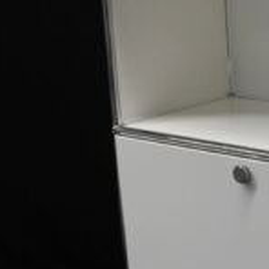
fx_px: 1240
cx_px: 320
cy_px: 202
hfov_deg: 12.1
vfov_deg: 12.3
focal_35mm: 141
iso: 2500
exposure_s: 1/160
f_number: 4
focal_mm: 41
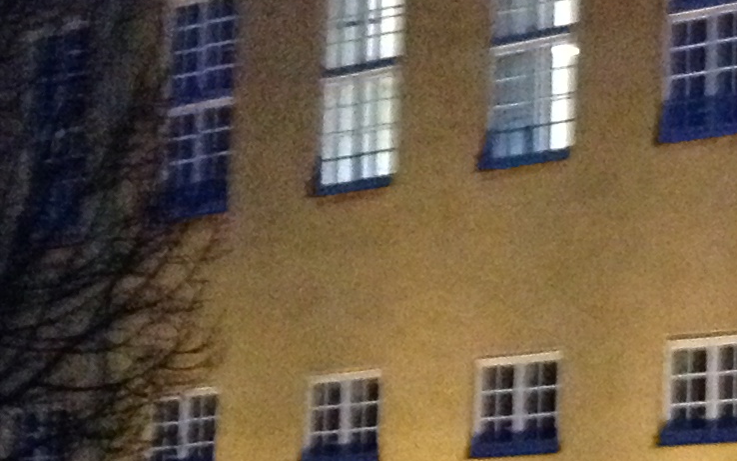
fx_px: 3294
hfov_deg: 11.8
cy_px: 299
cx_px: 1326
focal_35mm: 164
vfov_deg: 8.0
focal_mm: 4.28
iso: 800
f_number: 2.4
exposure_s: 1/15
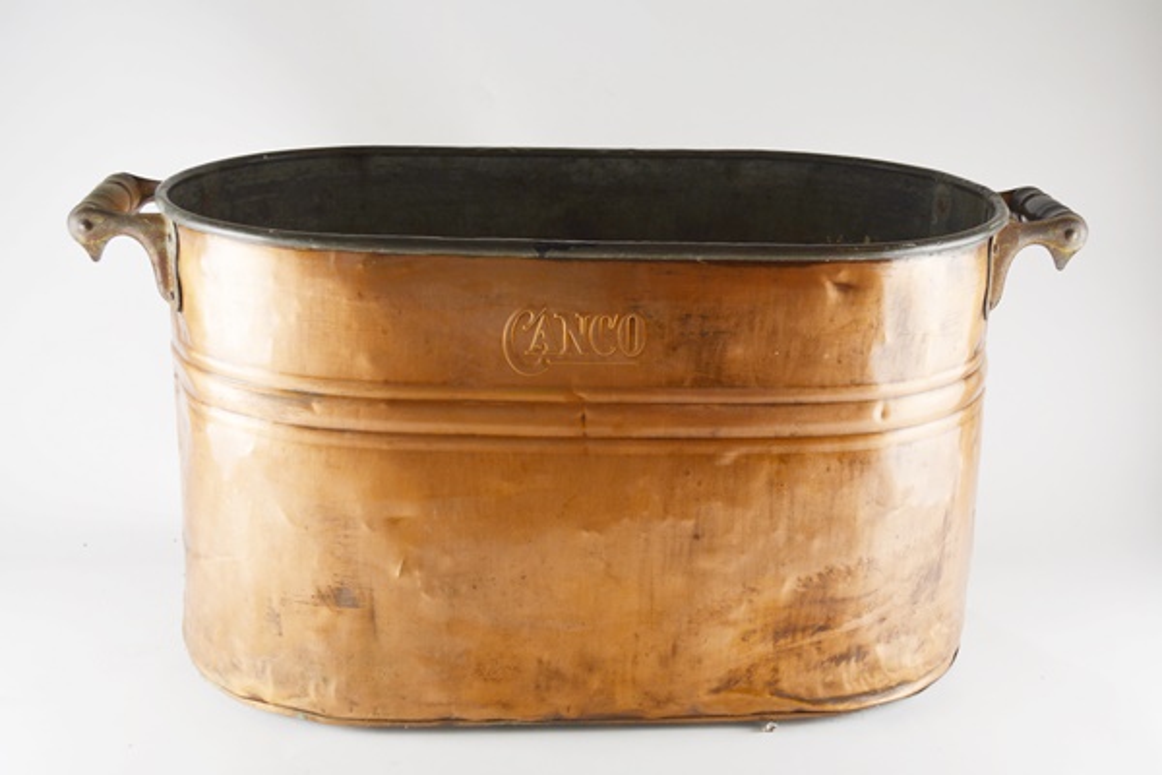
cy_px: 388
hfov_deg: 41.1
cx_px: 581
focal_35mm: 48
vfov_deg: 28.1
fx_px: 1549
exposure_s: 1/125
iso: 220
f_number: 5.6
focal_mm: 32
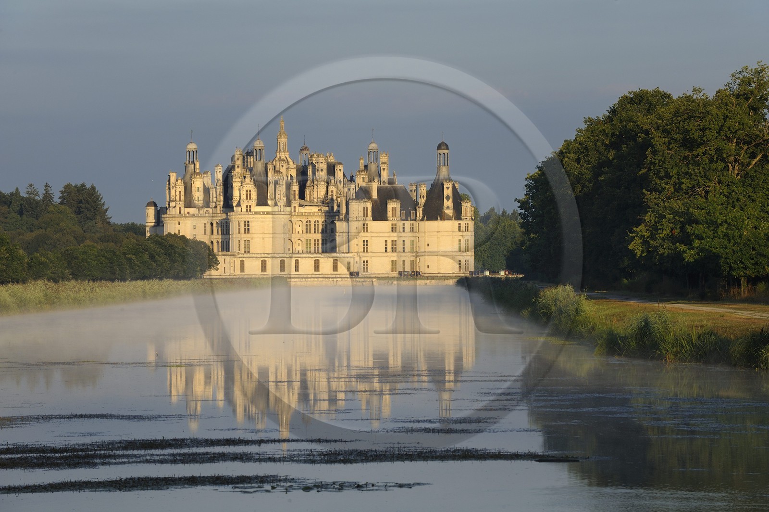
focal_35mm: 200
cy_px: 256
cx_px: 384
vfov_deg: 6.9
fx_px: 4269
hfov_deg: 10.3
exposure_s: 1/320
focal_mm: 200
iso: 400
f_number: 10
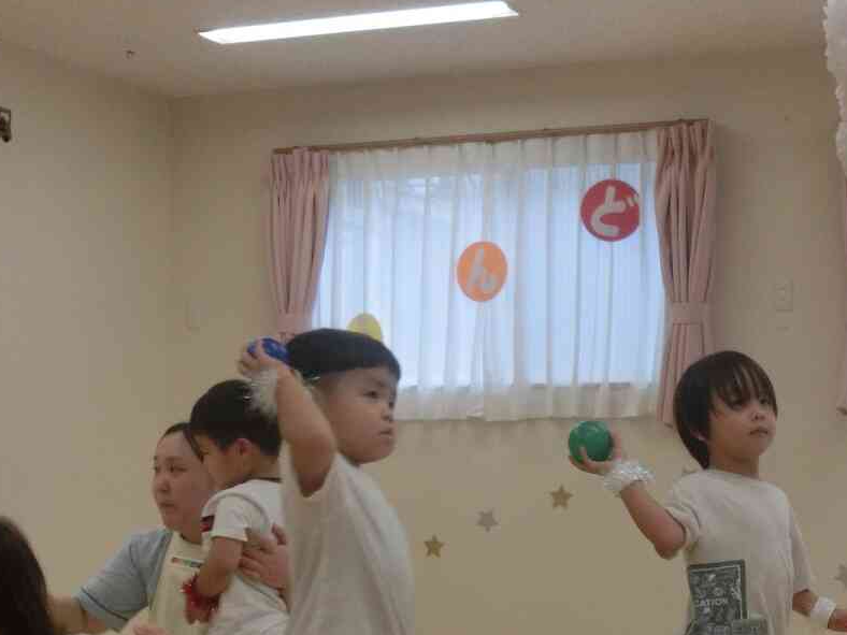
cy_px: 542
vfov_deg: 19.1
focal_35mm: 76
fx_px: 1860
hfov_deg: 25.1
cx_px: 724
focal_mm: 6.9
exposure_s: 1/125
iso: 320
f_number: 4.1
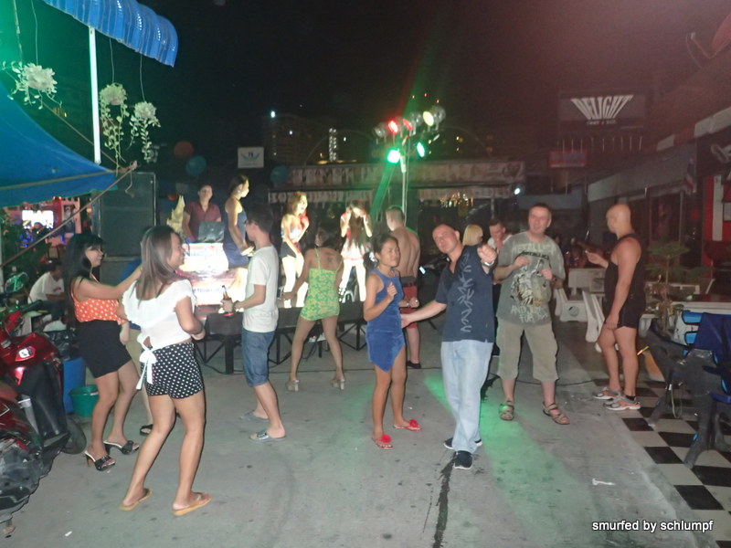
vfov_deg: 54.9
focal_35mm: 25
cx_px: 366
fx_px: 528
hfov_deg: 69.4
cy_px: 274
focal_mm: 4.5
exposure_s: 1/30
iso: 800
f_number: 2
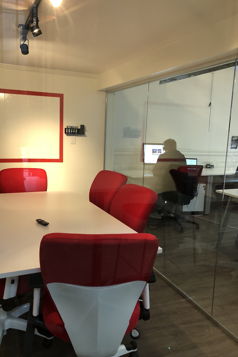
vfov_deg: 61.9
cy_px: 179
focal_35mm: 30
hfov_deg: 43.6
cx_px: 110
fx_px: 298
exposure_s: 1/15
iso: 64
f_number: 1.8
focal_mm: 3.99
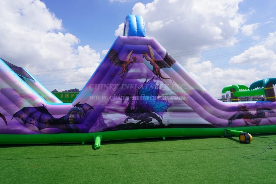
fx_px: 184
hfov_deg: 73.7
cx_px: 138
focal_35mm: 24
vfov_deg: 53.1
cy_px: 92
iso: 100
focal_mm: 16
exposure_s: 1/200
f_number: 10
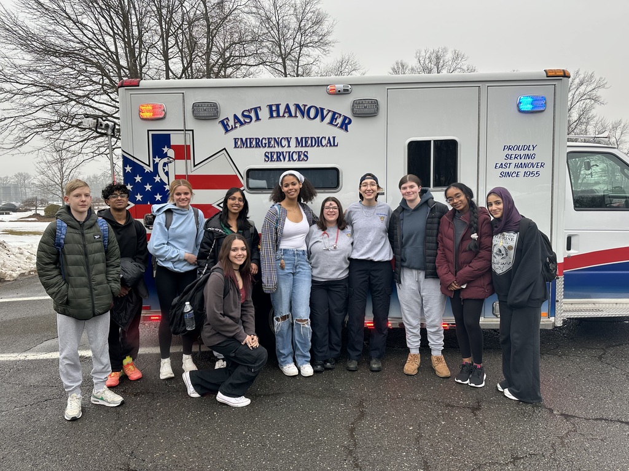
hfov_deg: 71.6
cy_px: 236
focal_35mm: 24
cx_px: 314
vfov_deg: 56.8
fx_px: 436
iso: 80
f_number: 1.78
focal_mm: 6.86
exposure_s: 1/435
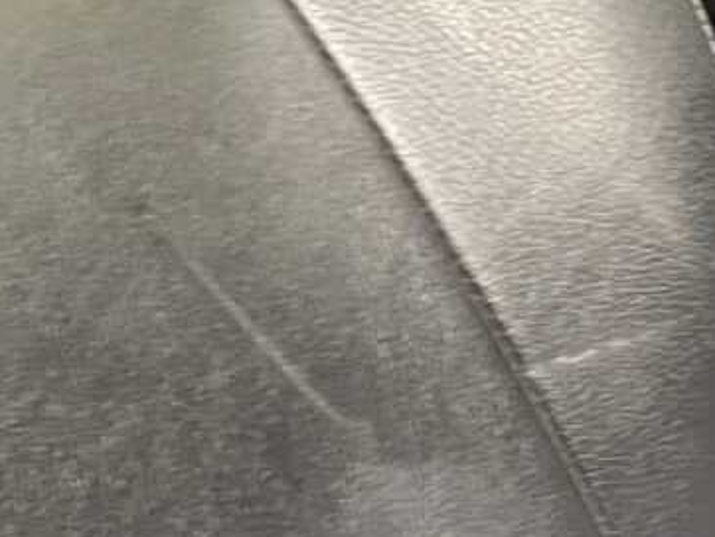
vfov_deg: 10.1
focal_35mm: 147
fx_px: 3038
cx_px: 1499
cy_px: 184
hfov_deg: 11.8
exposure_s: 1/79
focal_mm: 4.2
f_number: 1.6
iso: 125
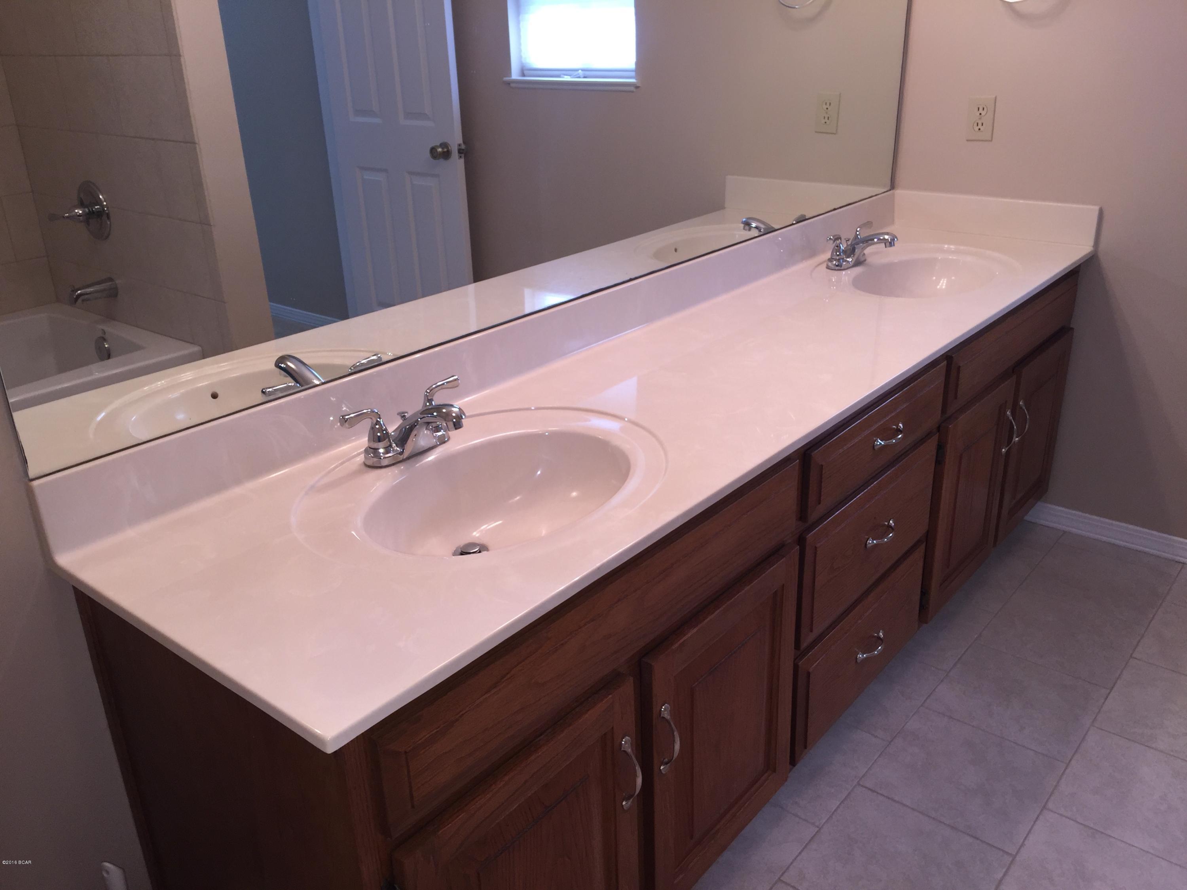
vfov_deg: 48.2
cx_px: 594
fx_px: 994
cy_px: 445
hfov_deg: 61.7
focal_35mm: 29
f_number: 2.2
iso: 32
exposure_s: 1/30
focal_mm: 4.15
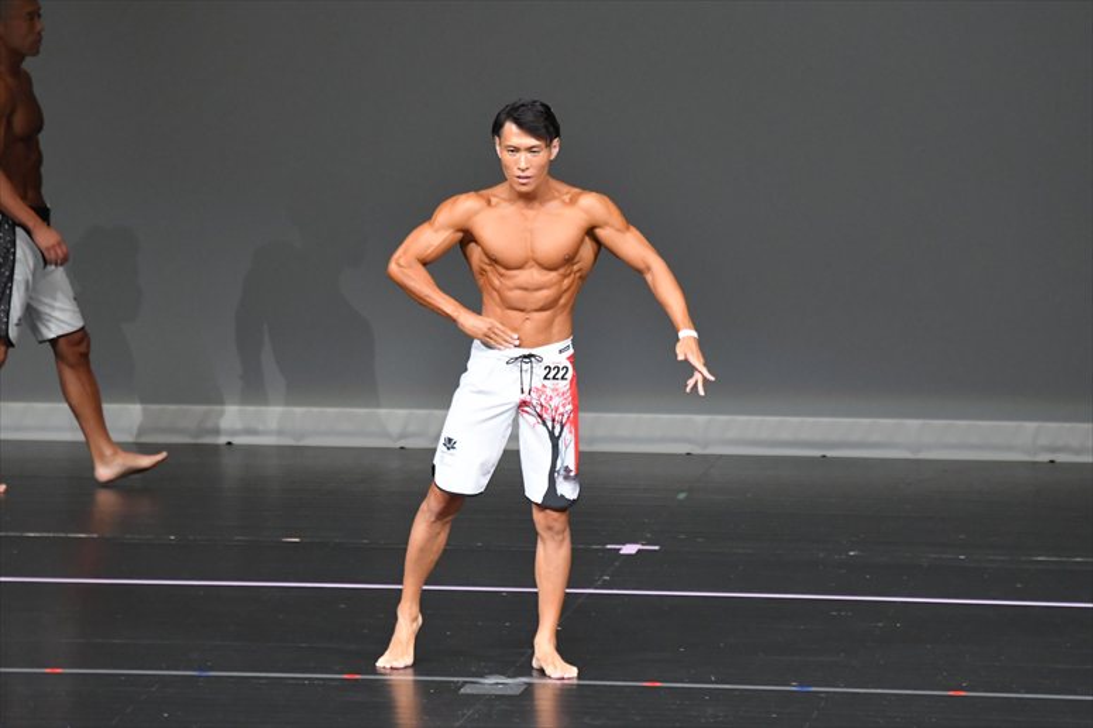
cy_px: 364
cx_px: 546
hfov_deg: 6.5
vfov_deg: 4.4
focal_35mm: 315
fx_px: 9559
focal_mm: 210
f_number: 5.6
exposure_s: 1/400
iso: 5000
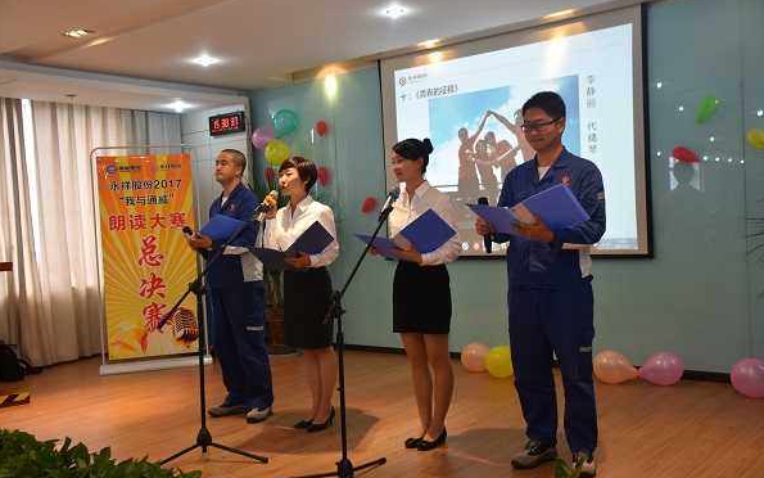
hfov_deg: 52.7
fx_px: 770
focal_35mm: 37
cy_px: 252
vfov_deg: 34.4
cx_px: 381
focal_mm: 24
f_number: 3.8
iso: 125
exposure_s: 1/13
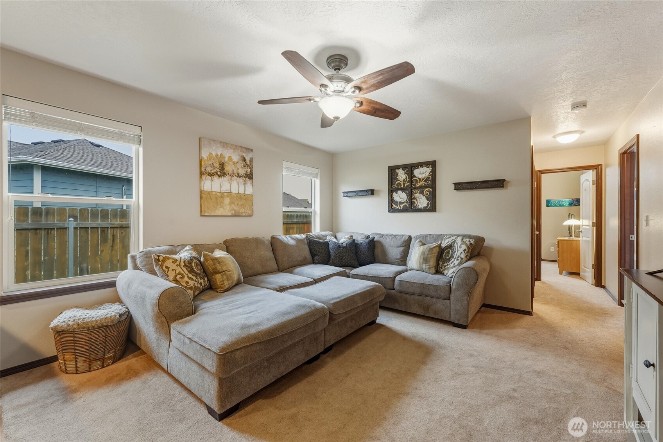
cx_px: 332
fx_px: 258
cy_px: 221
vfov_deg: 81.2
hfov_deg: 104.3
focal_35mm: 14
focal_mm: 14
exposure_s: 1/40
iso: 400
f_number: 9
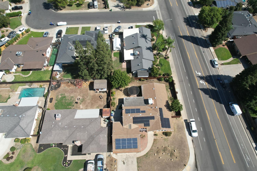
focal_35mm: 22
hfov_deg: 78.6
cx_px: 128
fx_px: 157
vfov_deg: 57.2
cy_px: 86
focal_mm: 8.38
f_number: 2.8
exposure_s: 1/1500
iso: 100
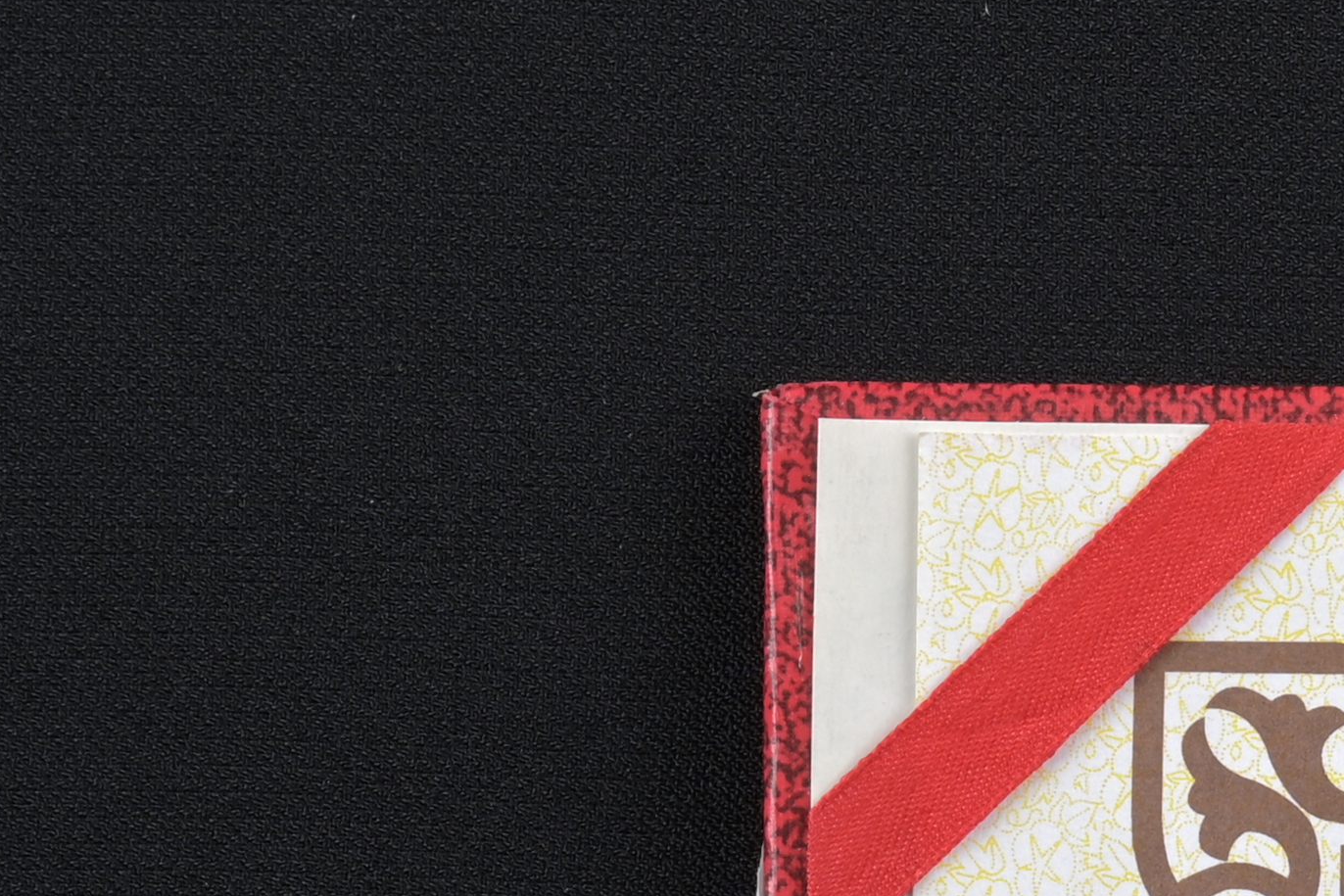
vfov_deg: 3.8
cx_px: 3060
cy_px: 1713
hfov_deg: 5.6
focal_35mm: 355
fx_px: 13254
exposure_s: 1/200
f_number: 10
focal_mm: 59
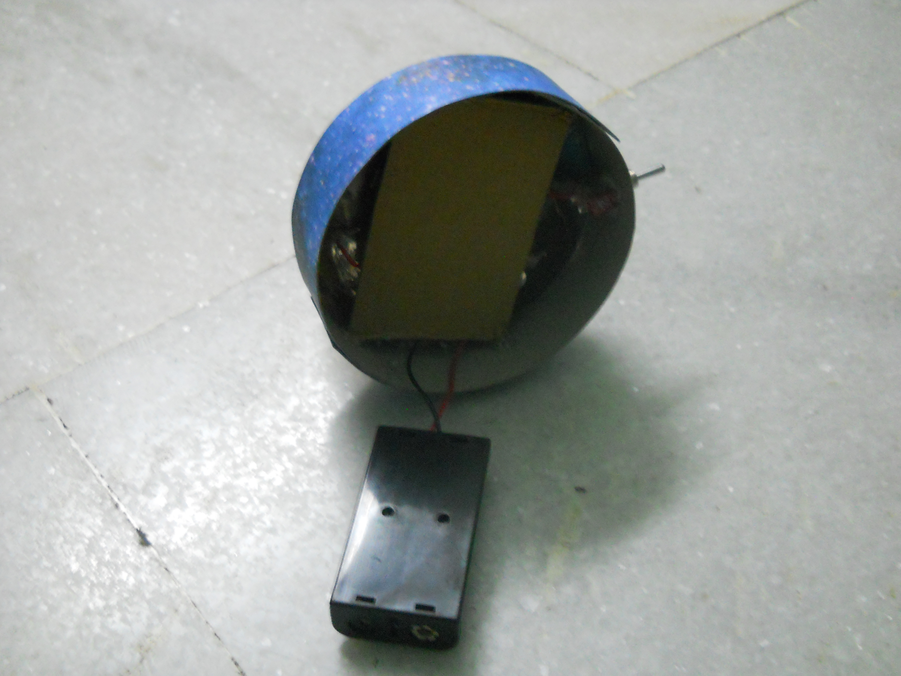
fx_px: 1067
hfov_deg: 45.8
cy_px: 338
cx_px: 450
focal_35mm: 41
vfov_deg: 35.1
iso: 500
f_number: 3.1
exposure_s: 1/8
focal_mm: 6.72
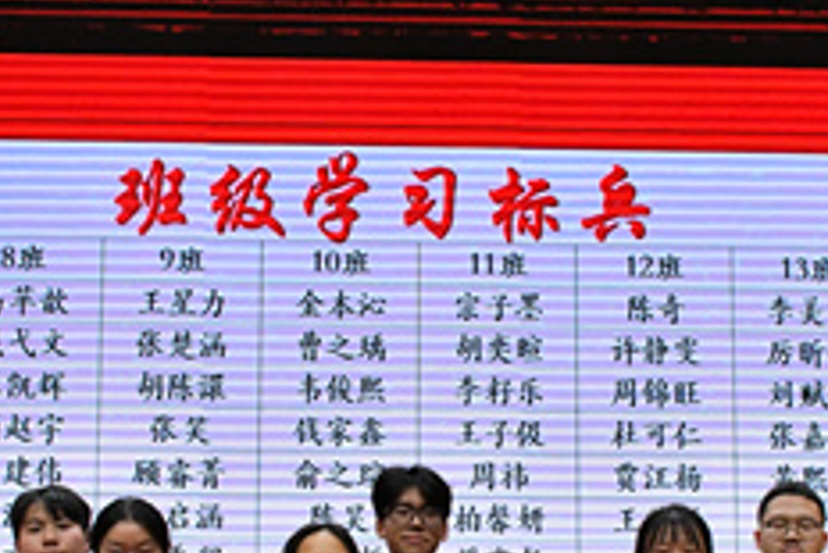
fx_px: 2140
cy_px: 557
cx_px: 482
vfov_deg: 14.5
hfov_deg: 21.9
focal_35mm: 93
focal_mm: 24
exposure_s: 1/800
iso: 4000
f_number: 6.3
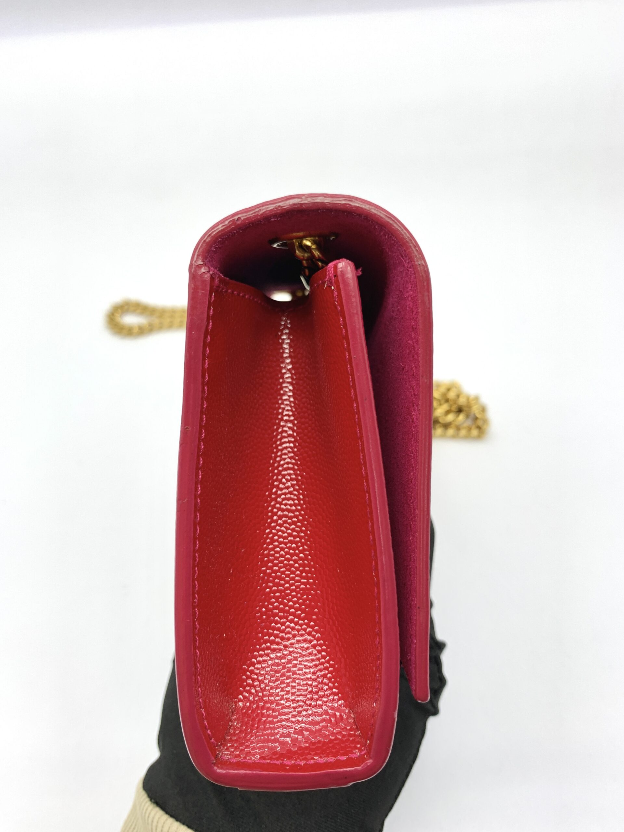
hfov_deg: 53.1
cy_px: 416
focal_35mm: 26
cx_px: 312
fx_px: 625
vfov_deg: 67.3
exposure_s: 1/121
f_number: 1.8
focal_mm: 4.25
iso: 32
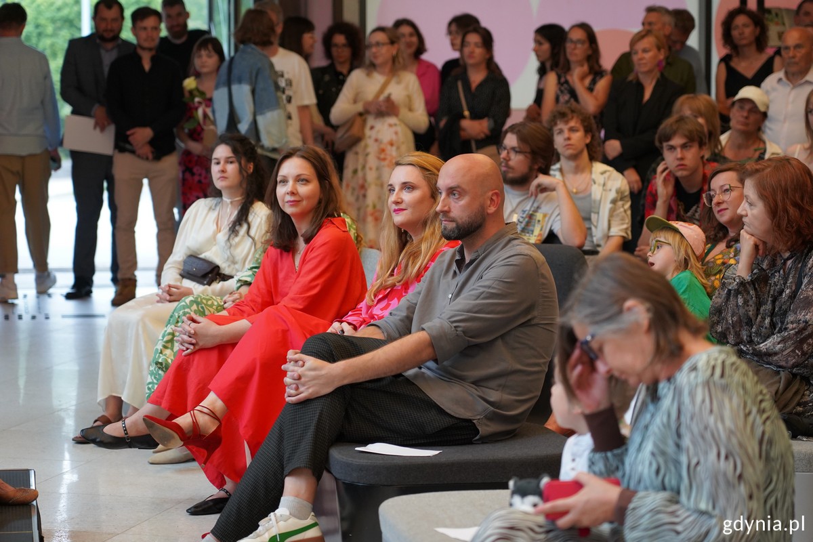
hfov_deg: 19.5
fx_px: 2371
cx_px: 406
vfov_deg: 13.0
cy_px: 271
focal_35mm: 105
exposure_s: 1/160
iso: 2500
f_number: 4
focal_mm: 105
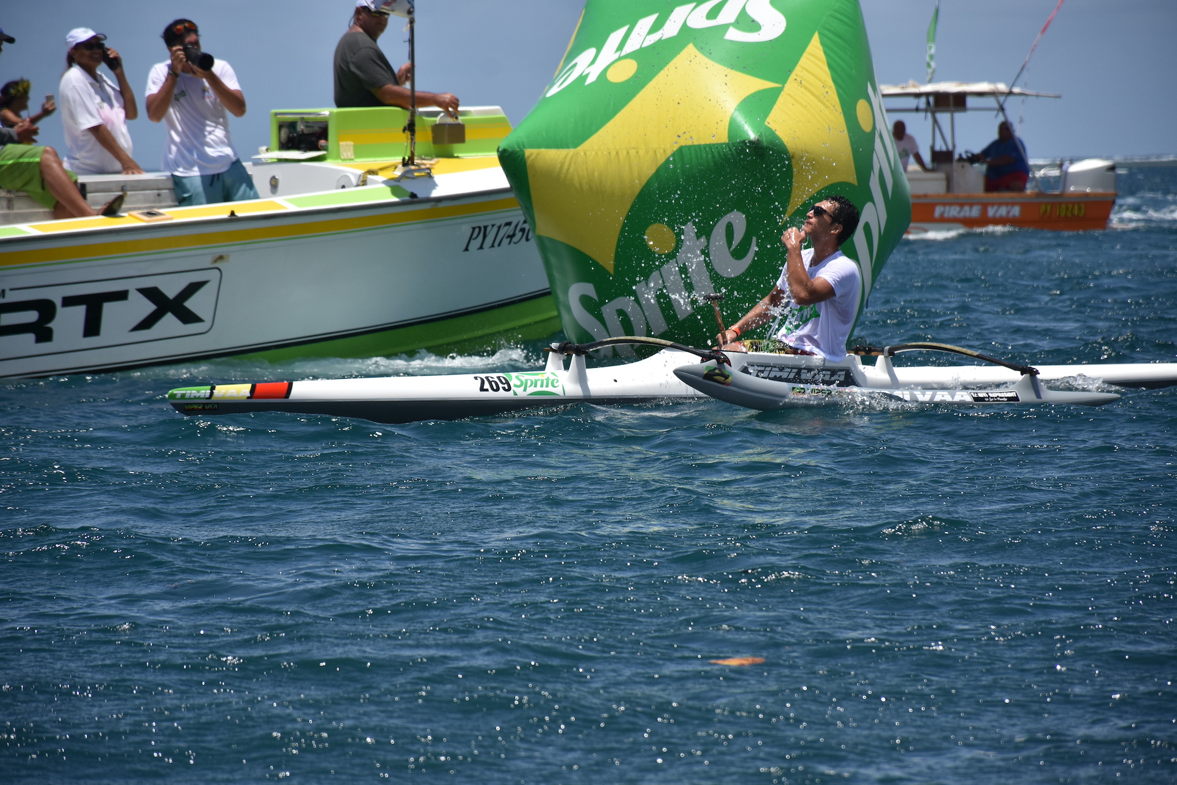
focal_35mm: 210
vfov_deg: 6.5
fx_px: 6867
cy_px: 392
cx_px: 588
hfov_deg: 9.8
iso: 250
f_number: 5.6
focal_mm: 140
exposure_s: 1/2000
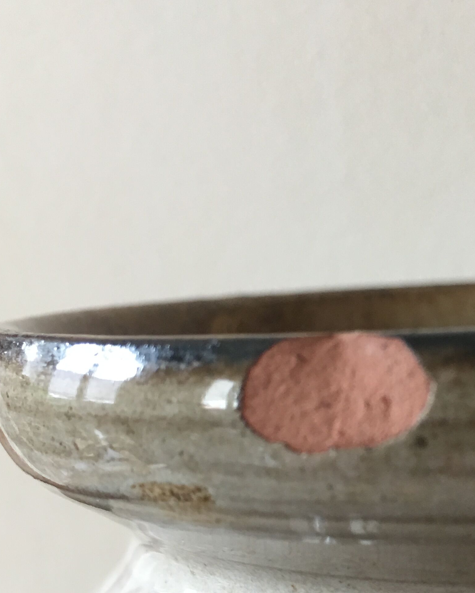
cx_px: 406
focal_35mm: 59
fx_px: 1036
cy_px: 422
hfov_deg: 25.2
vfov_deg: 31.5
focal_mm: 4.15
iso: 125
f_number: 2.2
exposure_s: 1/33
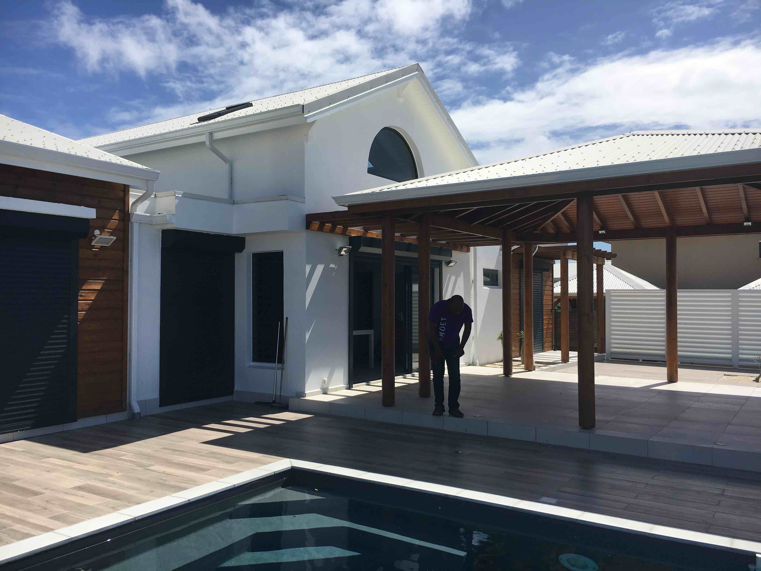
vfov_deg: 48.2
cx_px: 380
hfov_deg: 61.7
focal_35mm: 29
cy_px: 286
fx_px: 638
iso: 25
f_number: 2.2
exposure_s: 1/2959
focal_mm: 4.15
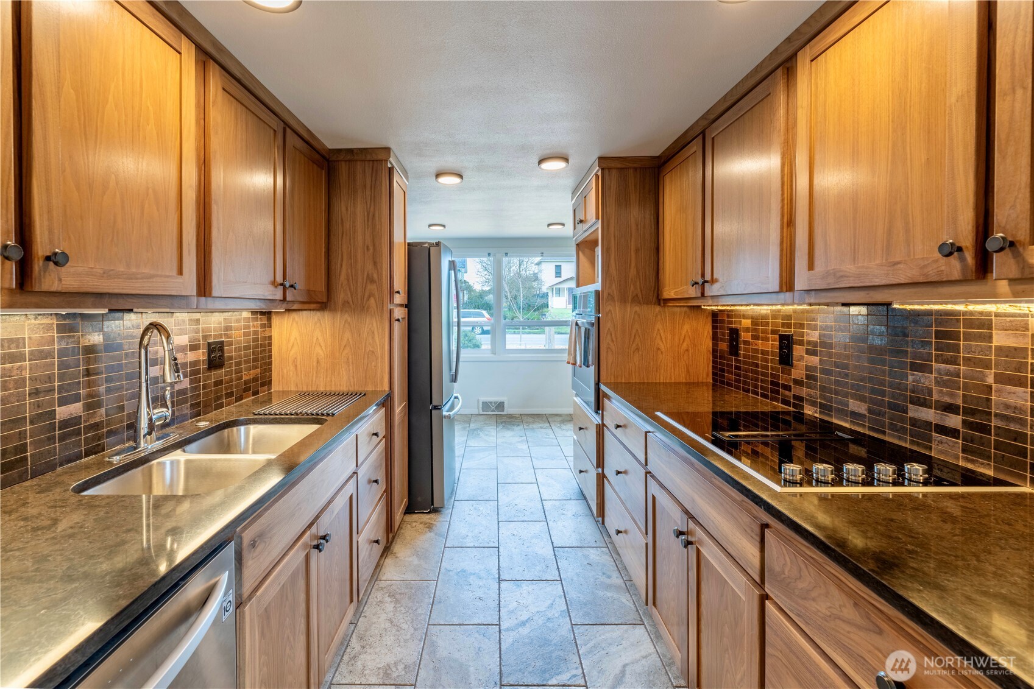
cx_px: 517
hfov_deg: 104.3
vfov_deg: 81.2
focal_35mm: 14
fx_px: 402
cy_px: 344
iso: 320
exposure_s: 1/50
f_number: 8
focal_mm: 14
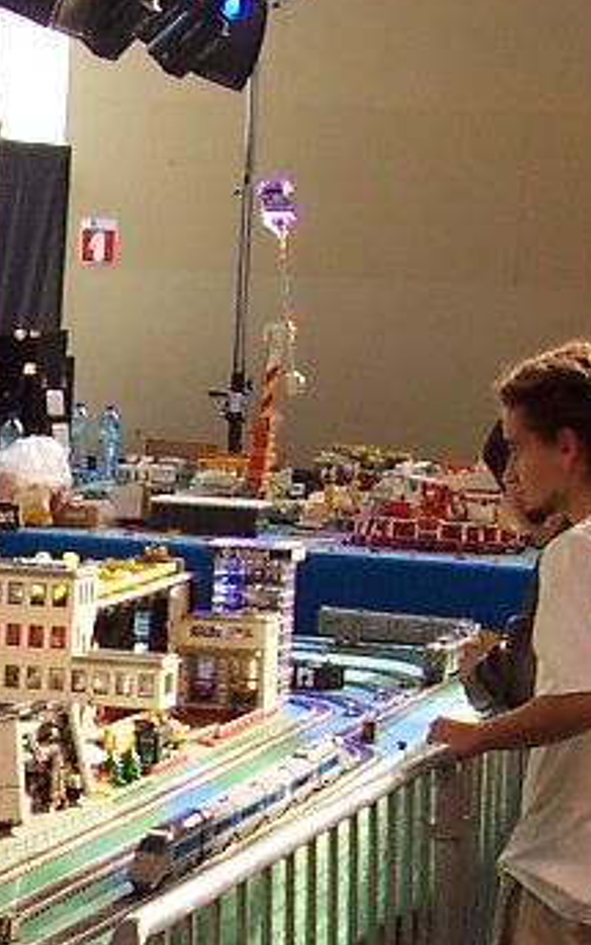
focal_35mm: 137
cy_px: 912
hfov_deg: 9.3
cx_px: -363
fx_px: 3531
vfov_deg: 15.0
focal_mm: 5.6
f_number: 2.8
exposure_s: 1/90
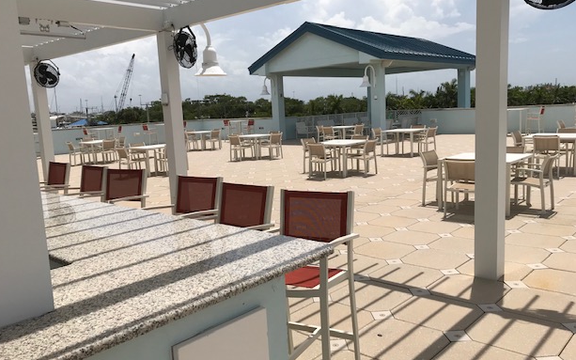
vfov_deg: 40.6
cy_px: 180
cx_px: 294
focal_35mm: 31
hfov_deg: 61.2
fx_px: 487
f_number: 1.8
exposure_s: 1/5650
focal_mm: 3.99
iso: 20
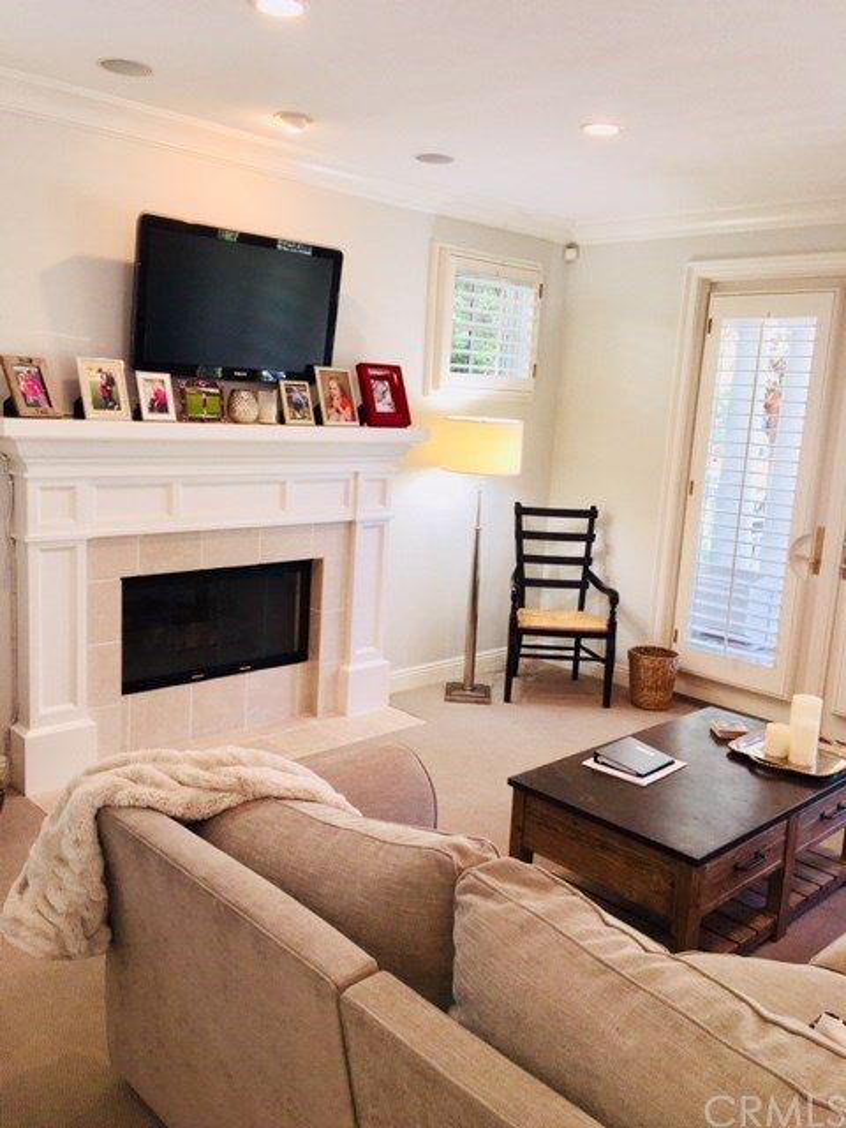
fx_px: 945
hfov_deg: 48.2
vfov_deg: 61.7
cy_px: 564
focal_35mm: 29
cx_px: 423
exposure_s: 1/56
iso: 25
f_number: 2.2
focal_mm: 4.15
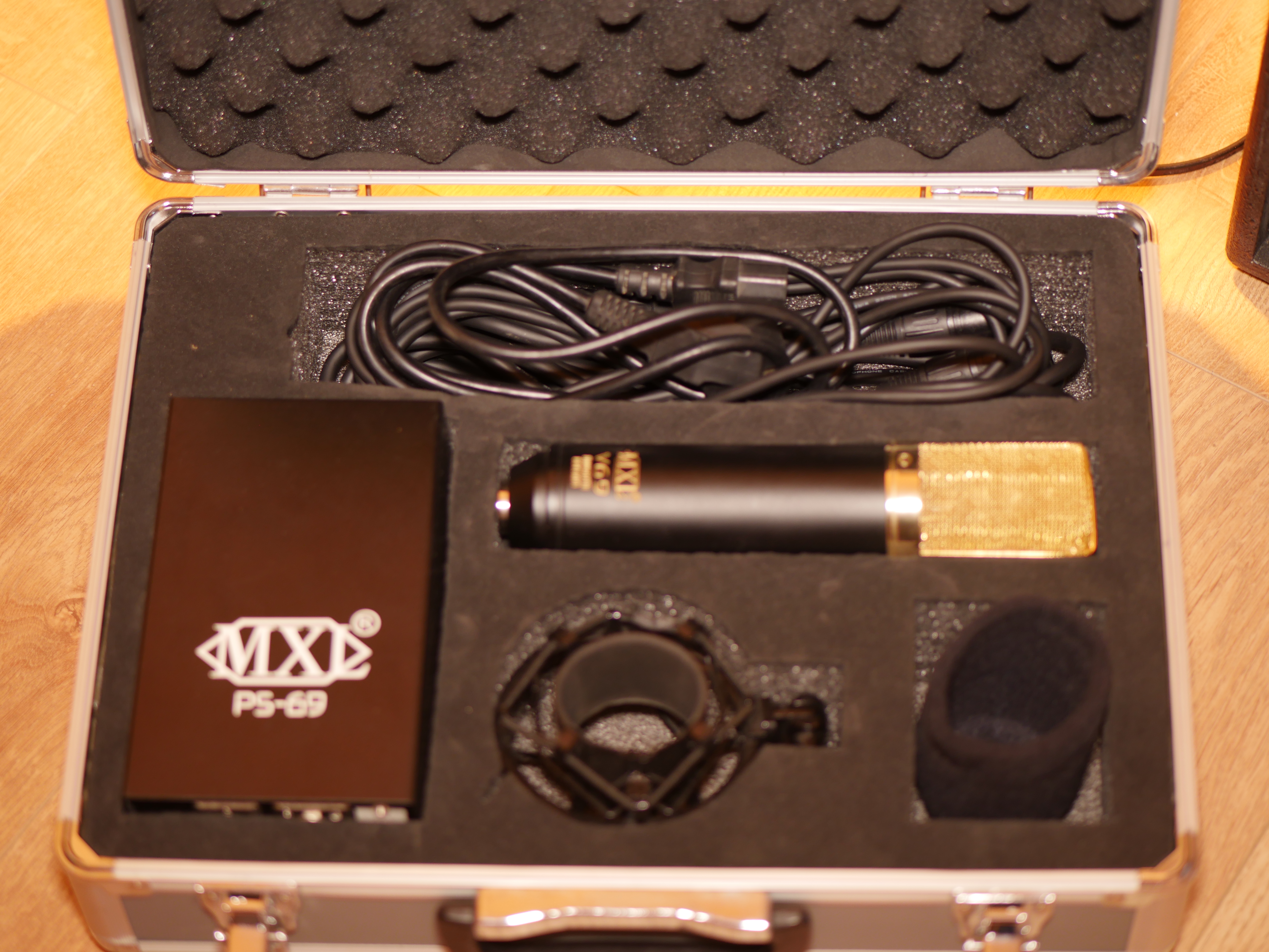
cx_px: 634
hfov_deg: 22.8
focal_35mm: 86
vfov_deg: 17.2
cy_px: 476
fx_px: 3153
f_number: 1.7
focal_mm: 43
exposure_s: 1/10
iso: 200
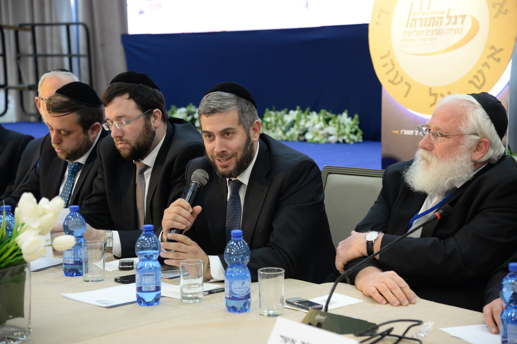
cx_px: 258
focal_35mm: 75
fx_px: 1077
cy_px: 172
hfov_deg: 27.0
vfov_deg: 18.2
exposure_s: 1/60
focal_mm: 75
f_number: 4.5
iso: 1250
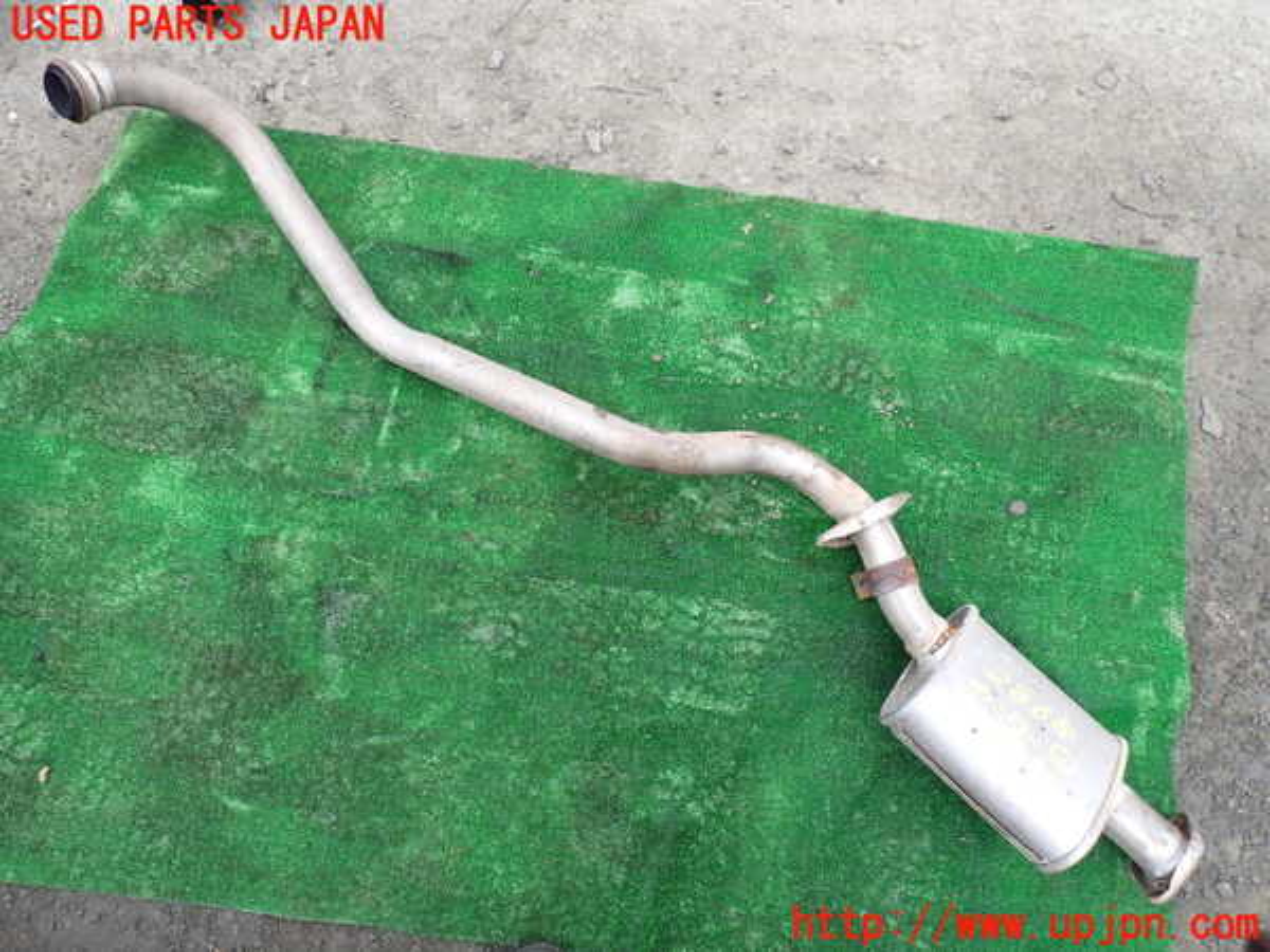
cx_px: 635
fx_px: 917
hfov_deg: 69.4
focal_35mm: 25
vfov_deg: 54.9
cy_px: 476
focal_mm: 4.5
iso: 100
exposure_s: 1/320
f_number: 2.8
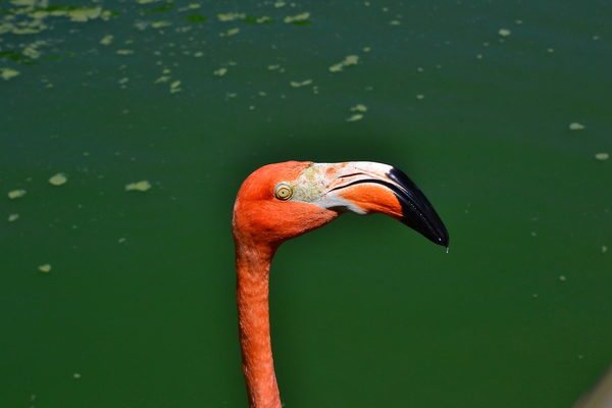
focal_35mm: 102
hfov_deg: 20.0
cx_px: 306
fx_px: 1734
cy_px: 204
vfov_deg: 13.4
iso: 400
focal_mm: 68
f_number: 14
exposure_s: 1/400
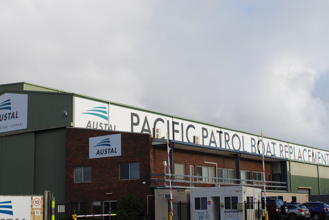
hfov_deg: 34.5
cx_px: 154
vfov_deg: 23.4
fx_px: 530
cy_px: 103
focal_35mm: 58
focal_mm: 22
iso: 100
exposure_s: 1/160
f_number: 6.3
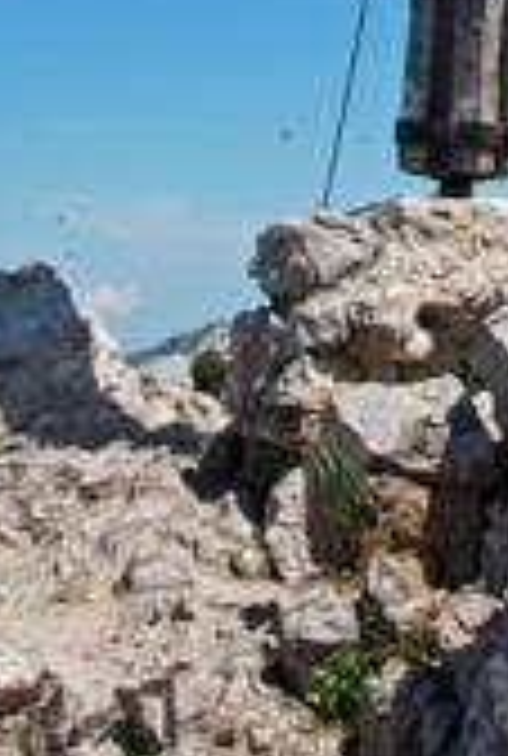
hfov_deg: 13.3
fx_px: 2146
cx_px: 542
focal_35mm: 102
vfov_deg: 18.5
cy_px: -230
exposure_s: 1/250
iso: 125
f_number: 8
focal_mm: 26
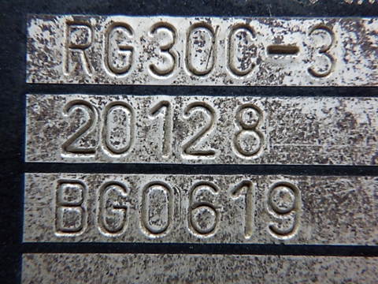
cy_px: 142
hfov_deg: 54.0
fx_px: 371
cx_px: 189
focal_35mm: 34
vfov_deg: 41.8
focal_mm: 6.1
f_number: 3.8
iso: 160
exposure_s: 1/50
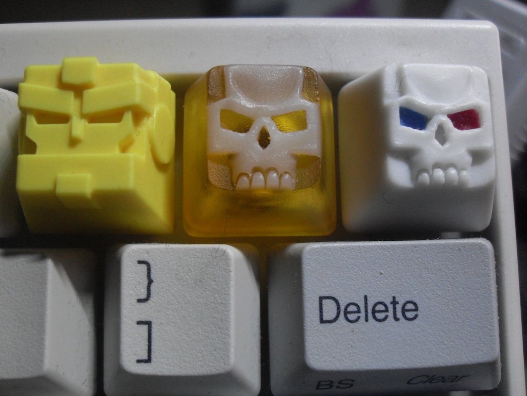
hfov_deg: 50.1
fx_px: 563
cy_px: 198
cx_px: 264
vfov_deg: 38.7
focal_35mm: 37
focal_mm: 6.3
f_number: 2.8
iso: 200
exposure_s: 1/4
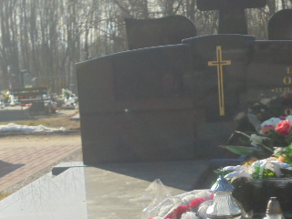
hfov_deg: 17.5
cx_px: 208
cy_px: 194
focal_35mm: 112
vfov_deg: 13.1
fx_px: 945
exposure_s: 1/400
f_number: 5.2
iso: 100
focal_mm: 10.1
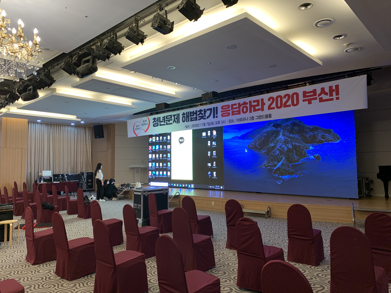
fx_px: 294
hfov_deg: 67.3
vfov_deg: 53.1
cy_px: 146
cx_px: 196
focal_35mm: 26
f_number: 1.8
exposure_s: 1/60
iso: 80
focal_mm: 4.25
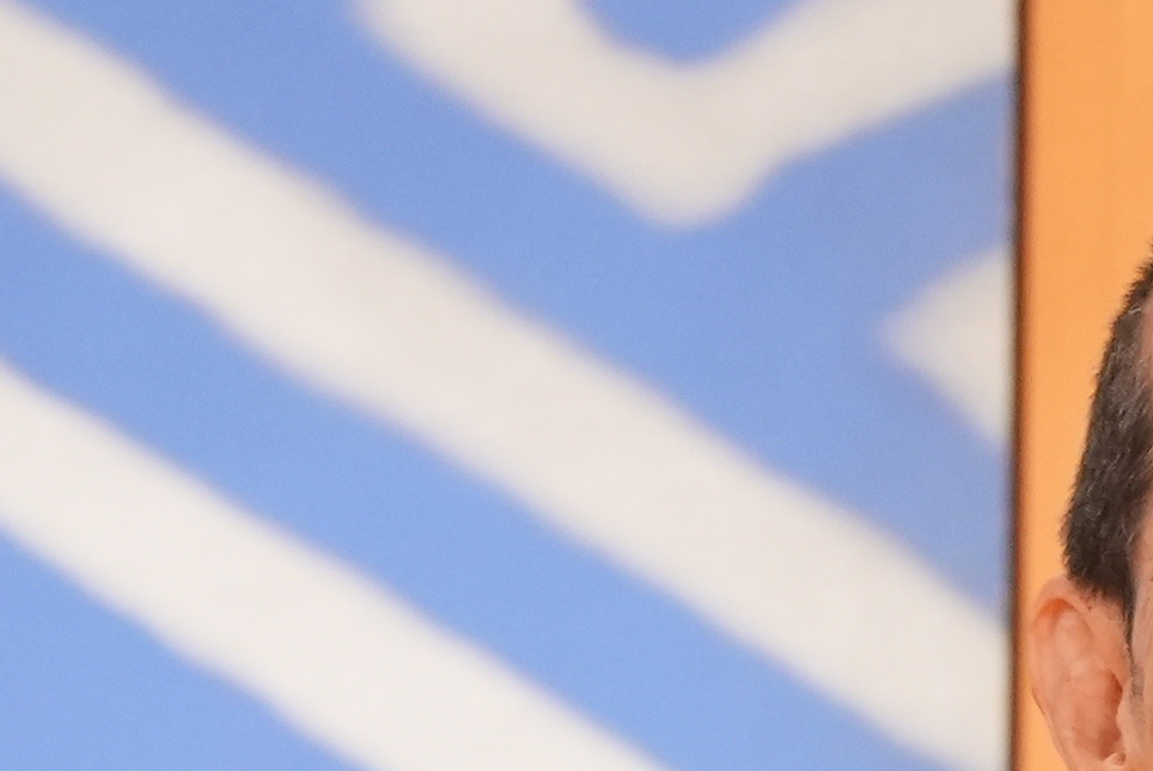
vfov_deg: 1.0
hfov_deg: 1.6
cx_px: 1472
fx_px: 42300
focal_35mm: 1320
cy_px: 1291
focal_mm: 300
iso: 5000
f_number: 8
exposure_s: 1/250
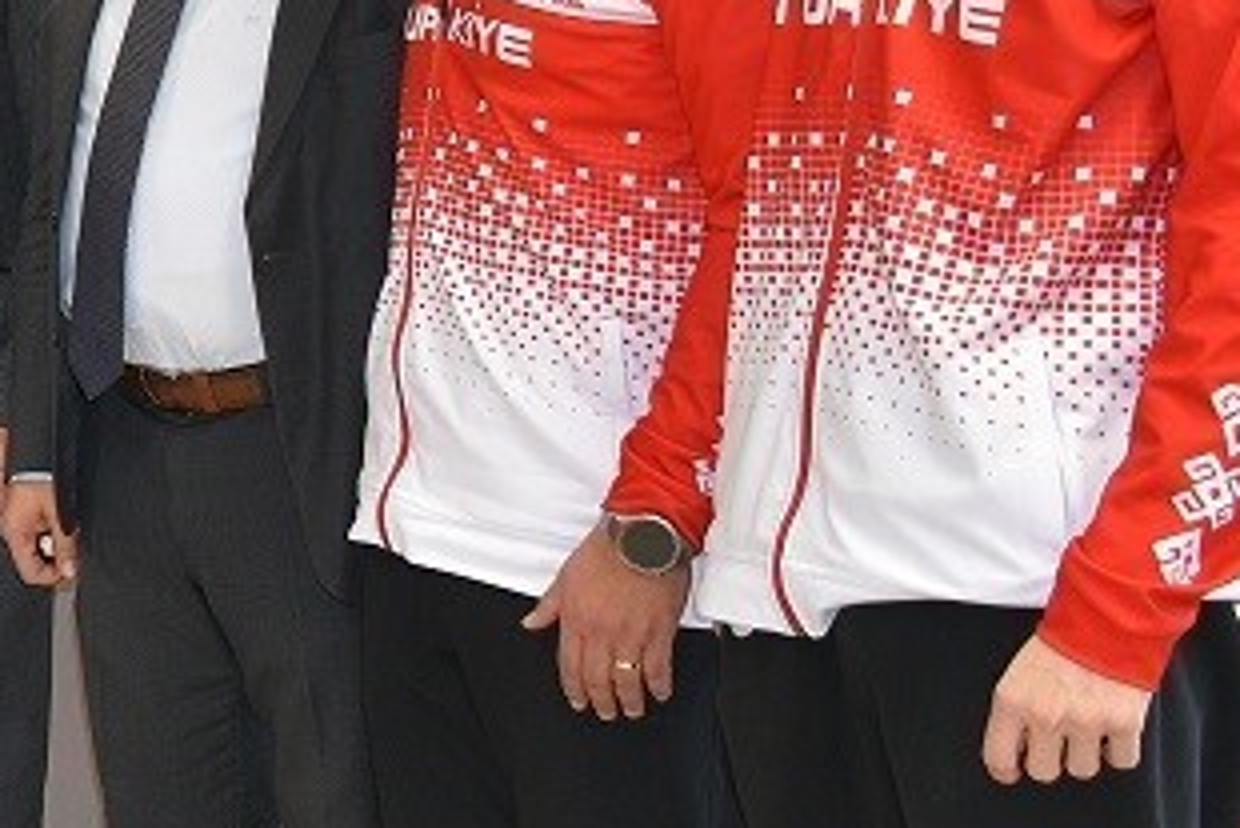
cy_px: -36
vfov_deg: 13.7
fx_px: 3377
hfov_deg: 17.1
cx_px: -992
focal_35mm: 98
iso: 400
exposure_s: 1/60
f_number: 3.5
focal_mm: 18
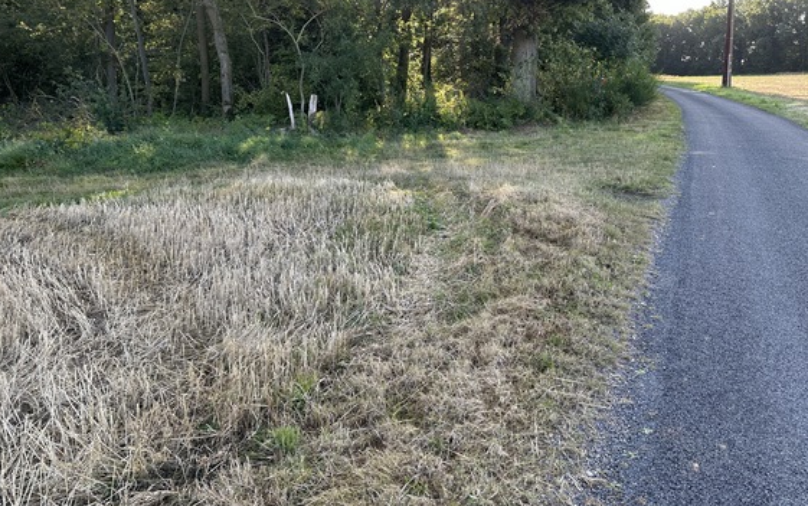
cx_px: 428
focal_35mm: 29
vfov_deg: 42.6
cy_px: 172
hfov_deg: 64.6
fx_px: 639
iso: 80
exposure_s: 1/477
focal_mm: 6.86
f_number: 1.78
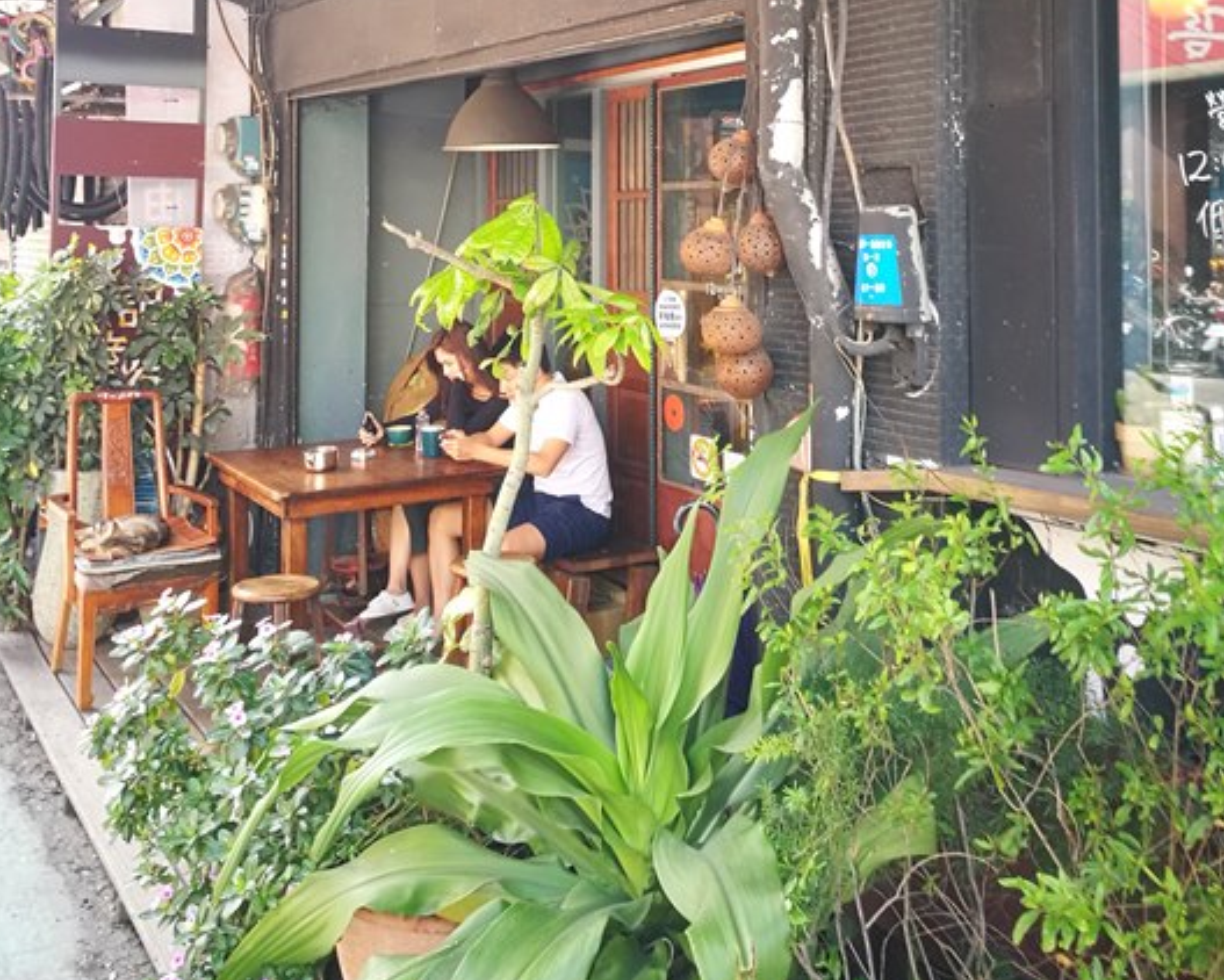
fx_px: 1305
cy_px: 179
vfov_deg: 39.4
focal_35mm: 36
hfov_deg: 50.3
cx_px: 609
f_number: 2.2
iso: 160
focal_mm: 4.5
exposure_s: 1/60
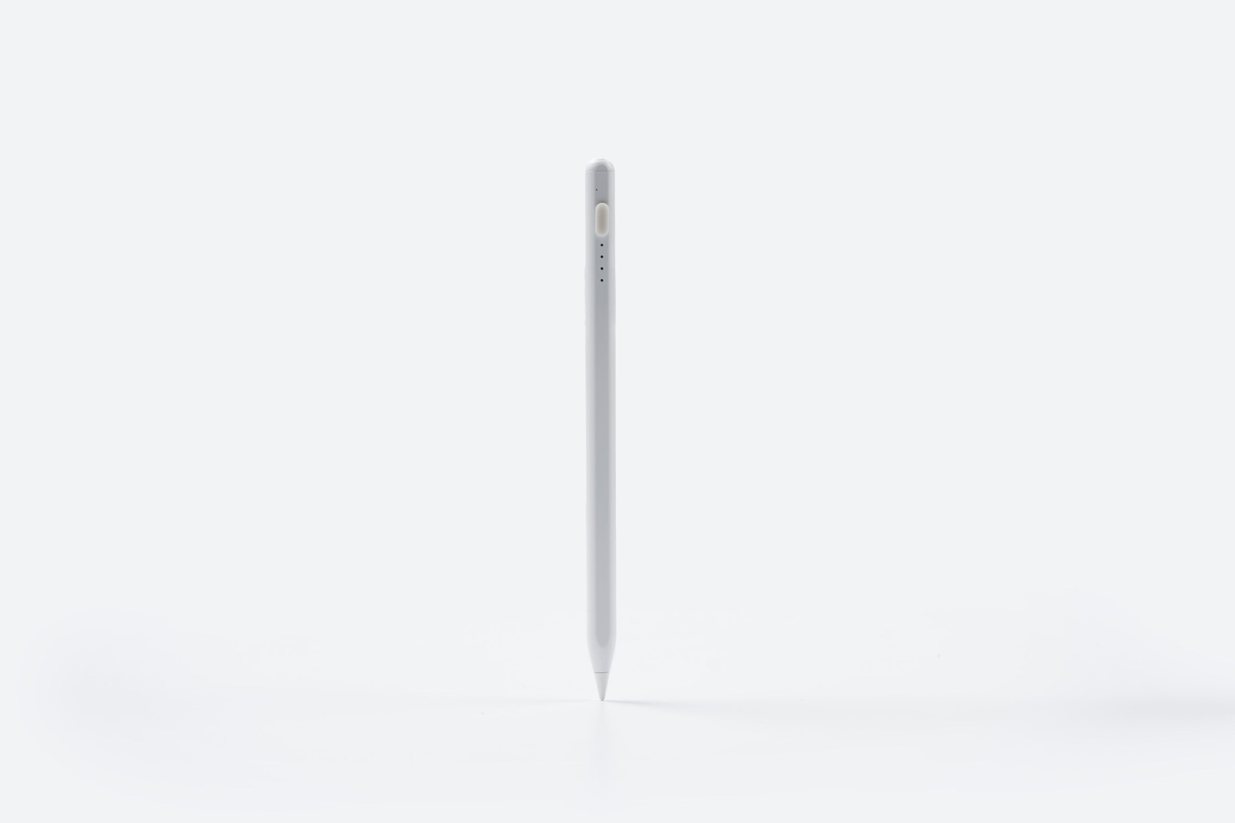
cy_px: 412
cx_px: 618
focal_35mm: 70
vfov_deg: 19.5
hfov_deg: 28.8
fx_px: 2401
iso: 200
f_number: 8
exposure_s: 1/100
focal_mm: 70
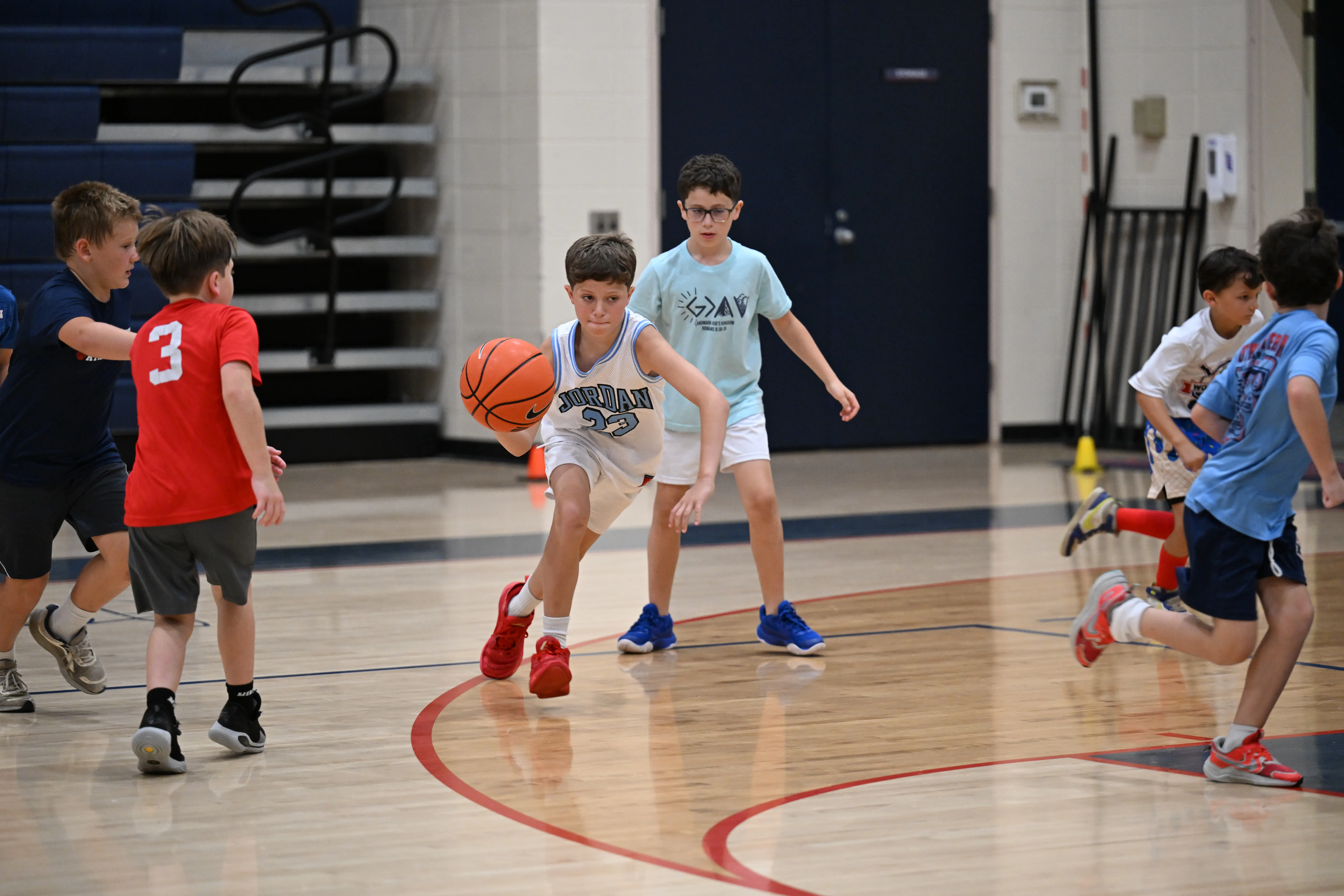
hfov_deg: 15.2
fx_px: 5040
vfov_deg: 10.2
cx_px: 672
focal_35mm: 135
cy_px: 448
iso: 3200
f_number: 2.8
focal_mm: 135
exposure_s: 1/500
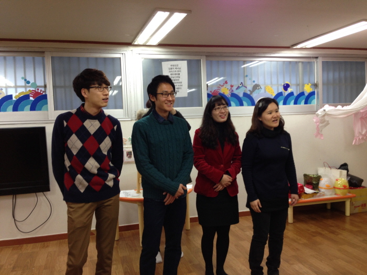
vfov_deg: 42.9
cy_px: 138
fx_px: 350
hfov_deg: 55.4
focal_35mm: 33
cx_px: 184
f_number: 2.4
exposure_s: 1/20
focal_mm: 4.13
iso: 80
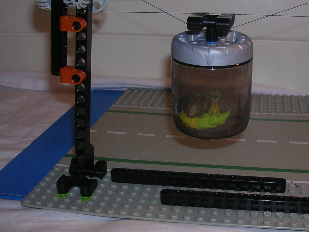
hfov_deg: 35.1
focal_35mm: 54
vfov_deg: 27.0
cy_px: 99
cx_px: 214
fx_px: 482
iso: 50
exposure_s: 1/60.1
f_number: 2.8
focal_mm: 5.8
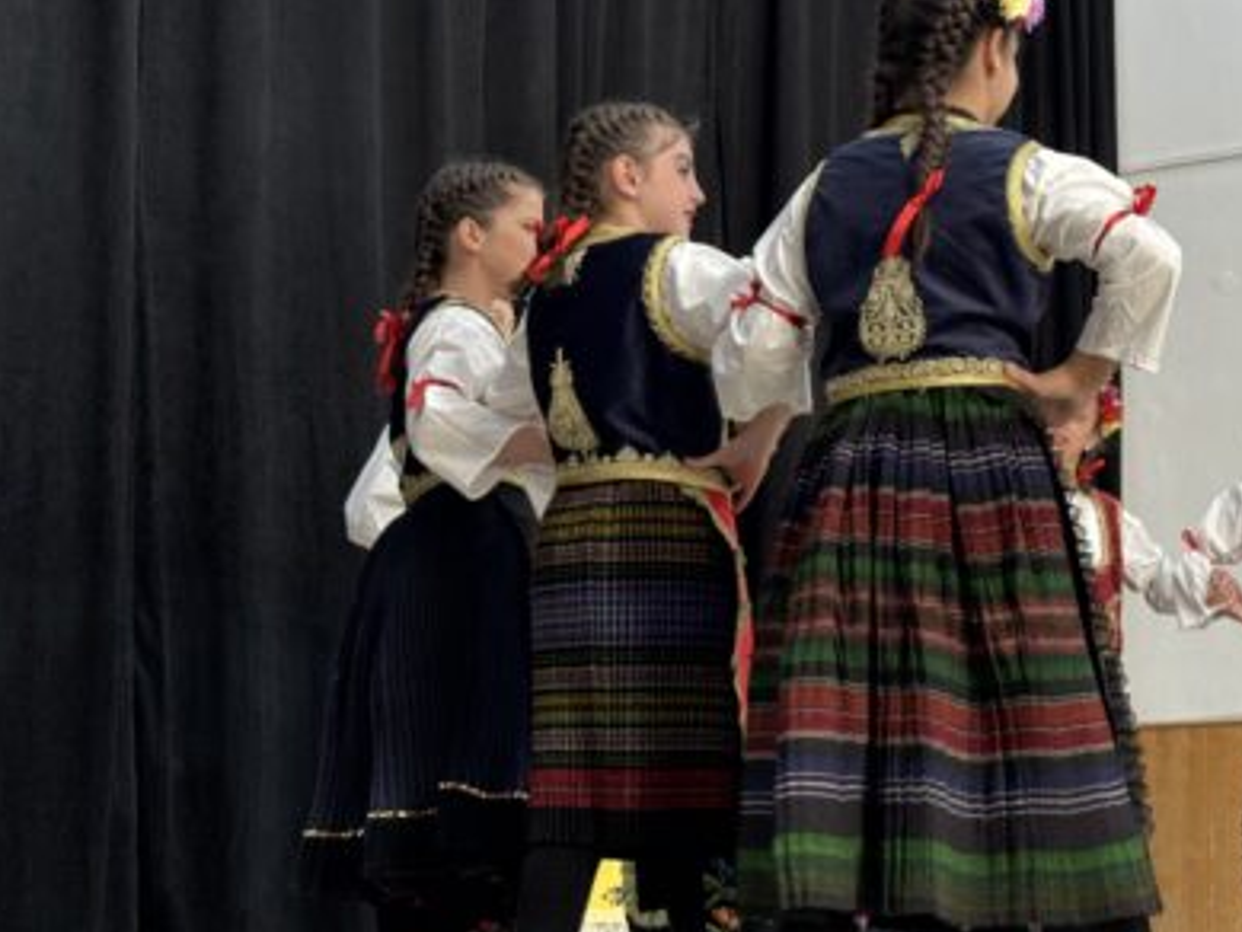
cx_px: 951
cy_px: 501
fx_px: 2835
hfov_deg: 24.4
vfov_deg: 18.7
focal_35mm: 79
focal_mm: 6.76
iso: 50
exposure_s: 1/50
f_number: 1.78
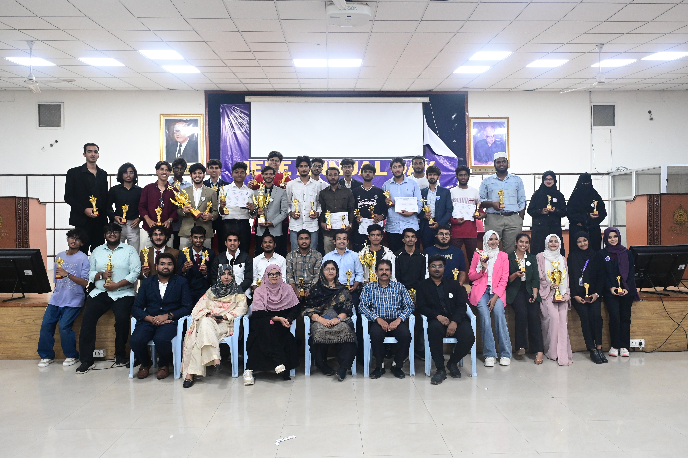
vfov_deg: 44.9
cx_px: 344
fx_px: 554
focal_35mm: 29
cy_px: 229
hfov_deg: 63.7
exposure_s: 1/125
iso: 5000
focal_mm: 29
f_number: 5
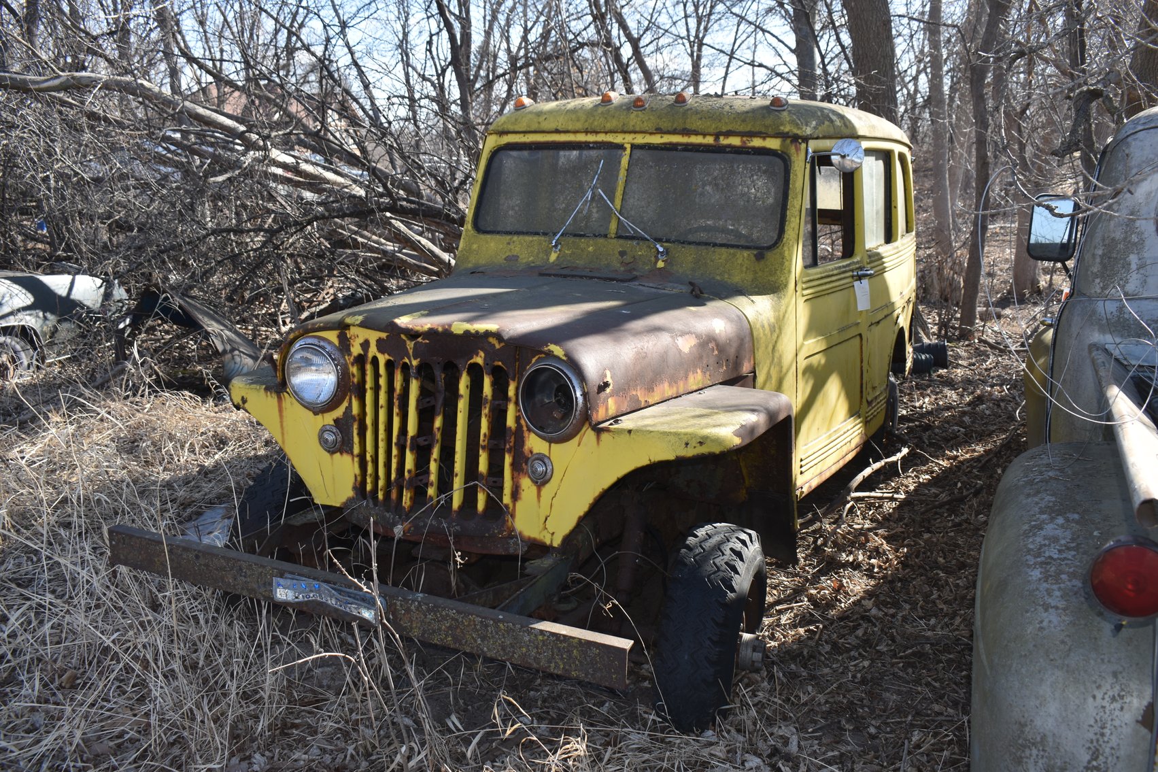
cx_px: 579
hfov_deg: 59.5
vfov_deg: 41.7
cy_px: 386
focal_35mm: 32
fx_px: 1013
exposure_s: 1/100
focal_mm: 21
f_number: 6.3
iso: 100
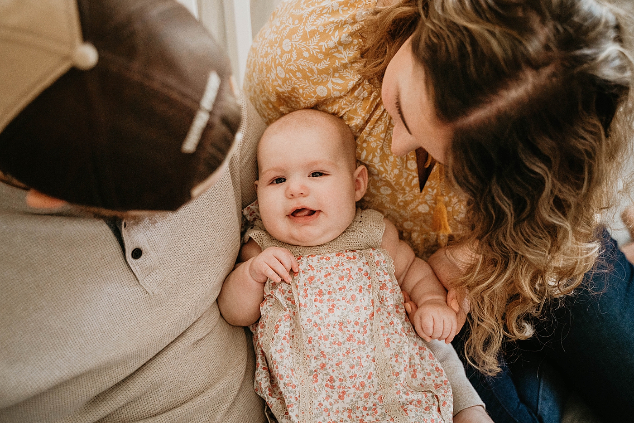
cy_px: 212
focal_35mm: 46
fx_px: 810
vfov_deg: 29.2
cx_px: 317
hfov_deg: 42.7
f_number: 2.8
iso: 2500
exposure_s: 1/125
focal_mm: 46
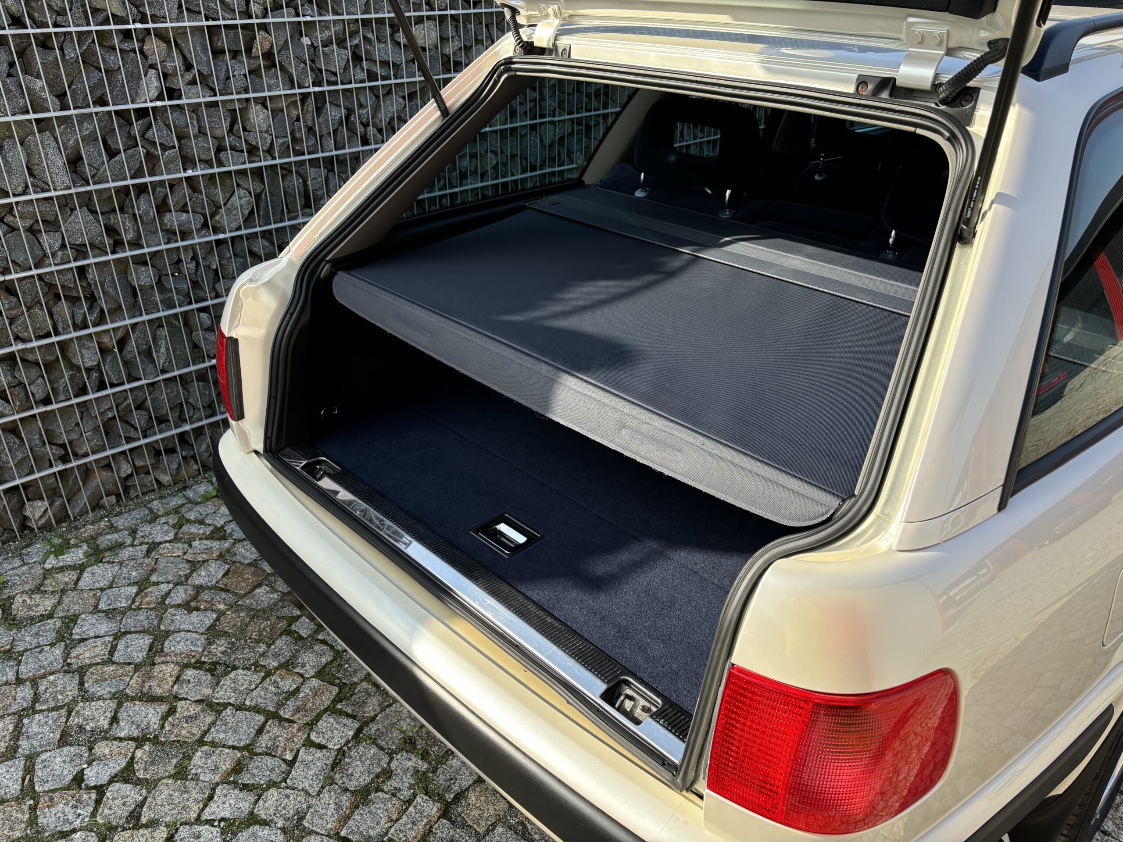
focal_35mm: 26
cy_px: 421
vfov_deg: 53.1
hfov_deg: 67.3
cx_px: 562
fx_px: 843
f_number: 1.6
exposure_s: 1/865
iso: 50
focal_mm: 5.96
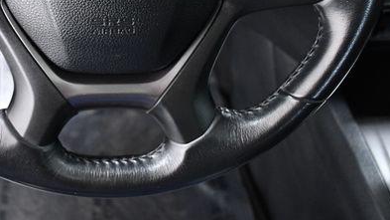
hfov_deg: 35.4
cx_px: 110
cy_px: 11
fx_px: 600
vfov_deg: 20.2
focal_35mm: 58
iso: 2500
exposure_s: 1/80
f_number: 4.5
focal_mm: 23
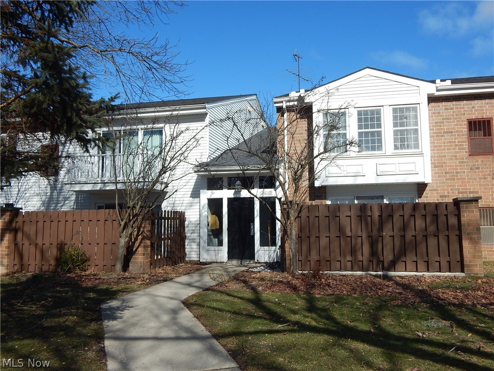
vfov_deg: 45.4
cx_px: 247
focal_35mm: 31
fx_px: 442
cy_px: 186
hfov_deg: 58.4
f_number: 6.5
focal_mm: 5.6
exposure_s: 1/500
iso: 125
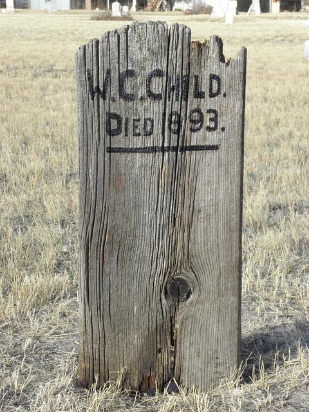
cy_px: 206
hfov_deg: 19.6
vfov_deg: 26.0
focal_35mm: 75
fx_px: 893
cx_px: 154
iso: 64
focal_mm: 13.39
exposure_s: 1/125
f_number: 5
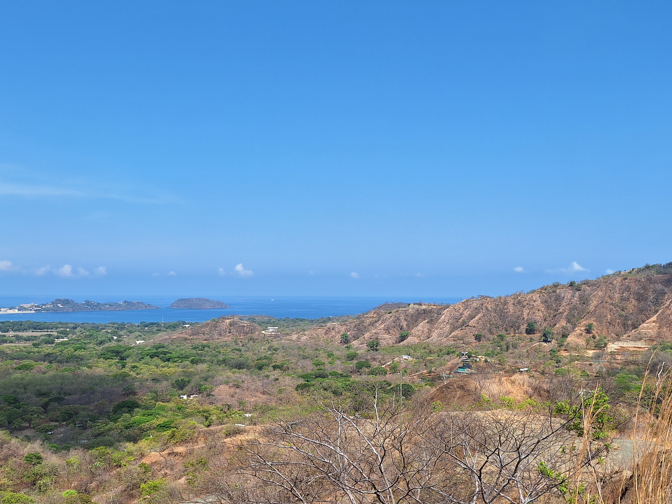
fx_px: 699
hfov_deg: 51.3
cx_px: 374
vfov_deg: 39.6
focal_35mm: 36
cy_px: 277
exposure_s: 1/2092
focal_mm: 5.54
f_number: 1.8
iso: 40
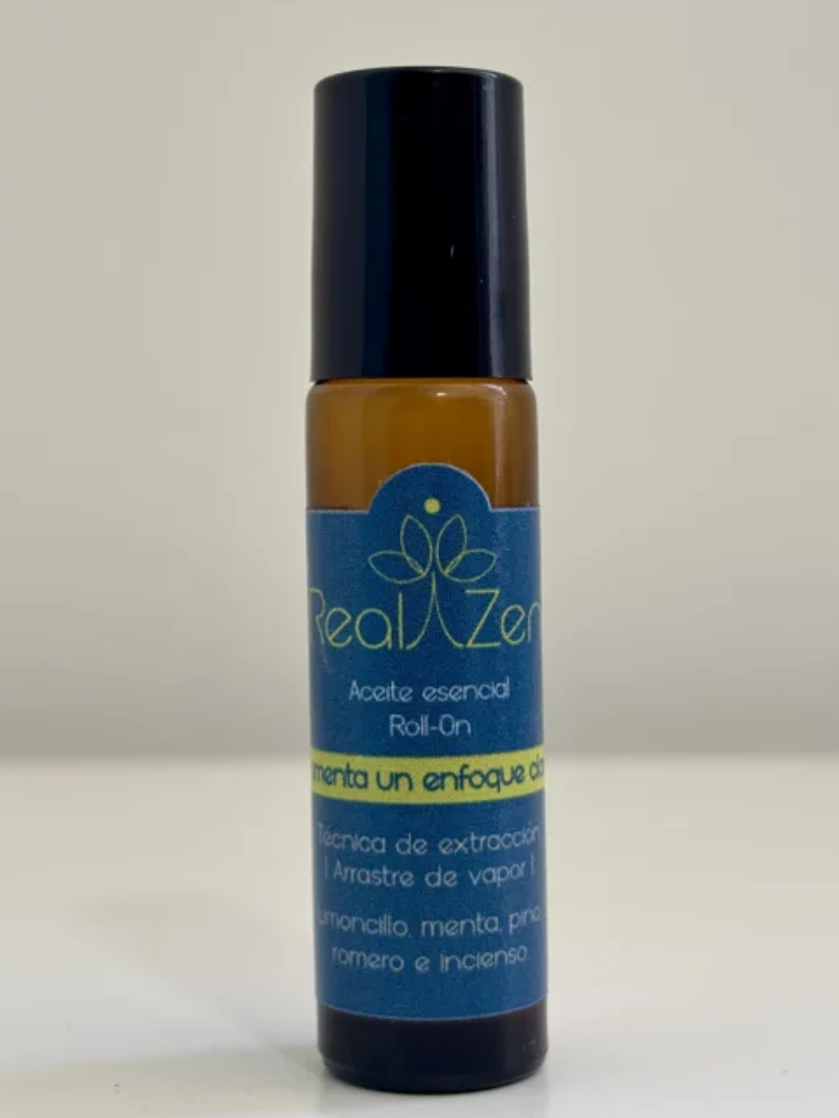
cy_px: 549
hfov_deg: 22.6
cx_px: 432
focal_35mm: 65
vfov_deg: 29.8
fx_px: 2101
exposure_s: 1/60
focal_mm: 5.96
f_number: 1.6
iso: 50
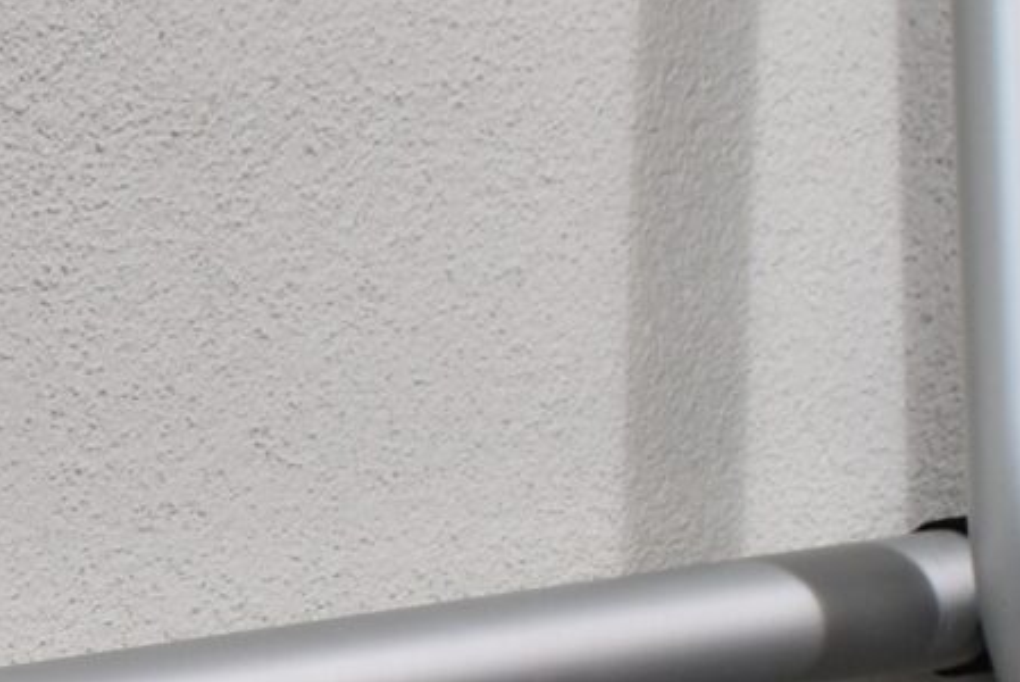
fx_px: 5330
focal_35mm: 188
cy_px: 915
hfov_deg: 10.8
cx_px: -170
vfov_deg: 7.2
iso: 320
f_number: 5.6
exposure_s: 1/125
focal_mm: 22
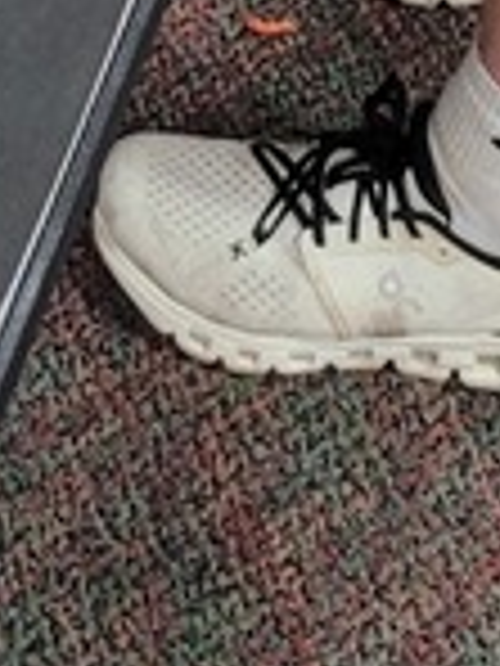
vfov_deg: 9.0
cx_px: 185
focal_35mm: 180
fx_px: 3467
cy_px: -1314
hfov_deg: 8.2
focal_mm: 5.4
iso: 250
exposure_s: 1/40
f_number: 1.8
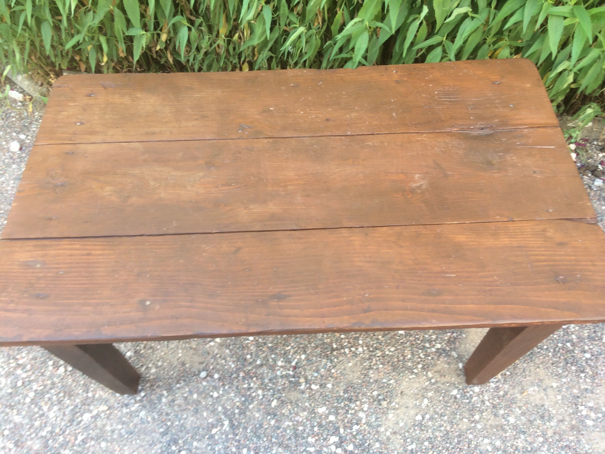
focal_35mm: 29
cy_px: 227
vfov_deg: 48.2
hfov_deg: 61.7
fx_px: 507
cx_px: 302
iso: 40
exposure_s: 1/50
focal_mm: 4.15
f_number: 2.2
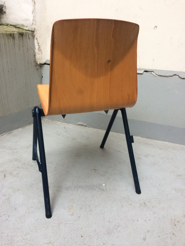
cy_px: 123
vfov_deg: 61.7
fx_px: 207
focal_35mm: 29
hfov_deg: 48.2
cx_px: 92
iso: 80
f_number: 2.2
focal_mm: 4.15
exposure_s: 1/33
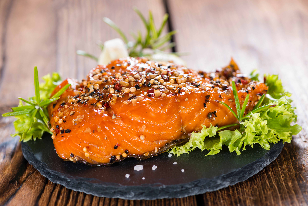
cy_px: 103
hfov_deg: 19.5
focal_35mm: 105
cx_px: 154
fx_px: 899
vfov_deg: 13.1
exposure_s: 1/250
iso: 50
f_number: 8
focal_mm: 105
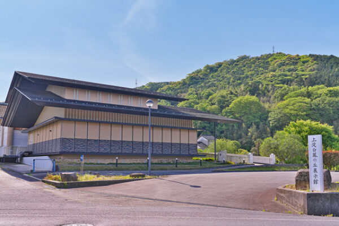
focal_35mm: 32
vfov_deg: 41.1
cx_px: 170
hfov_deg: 58.7
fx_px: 301
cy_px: 113
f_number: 10
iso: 100
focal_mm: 32
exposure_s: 1/160
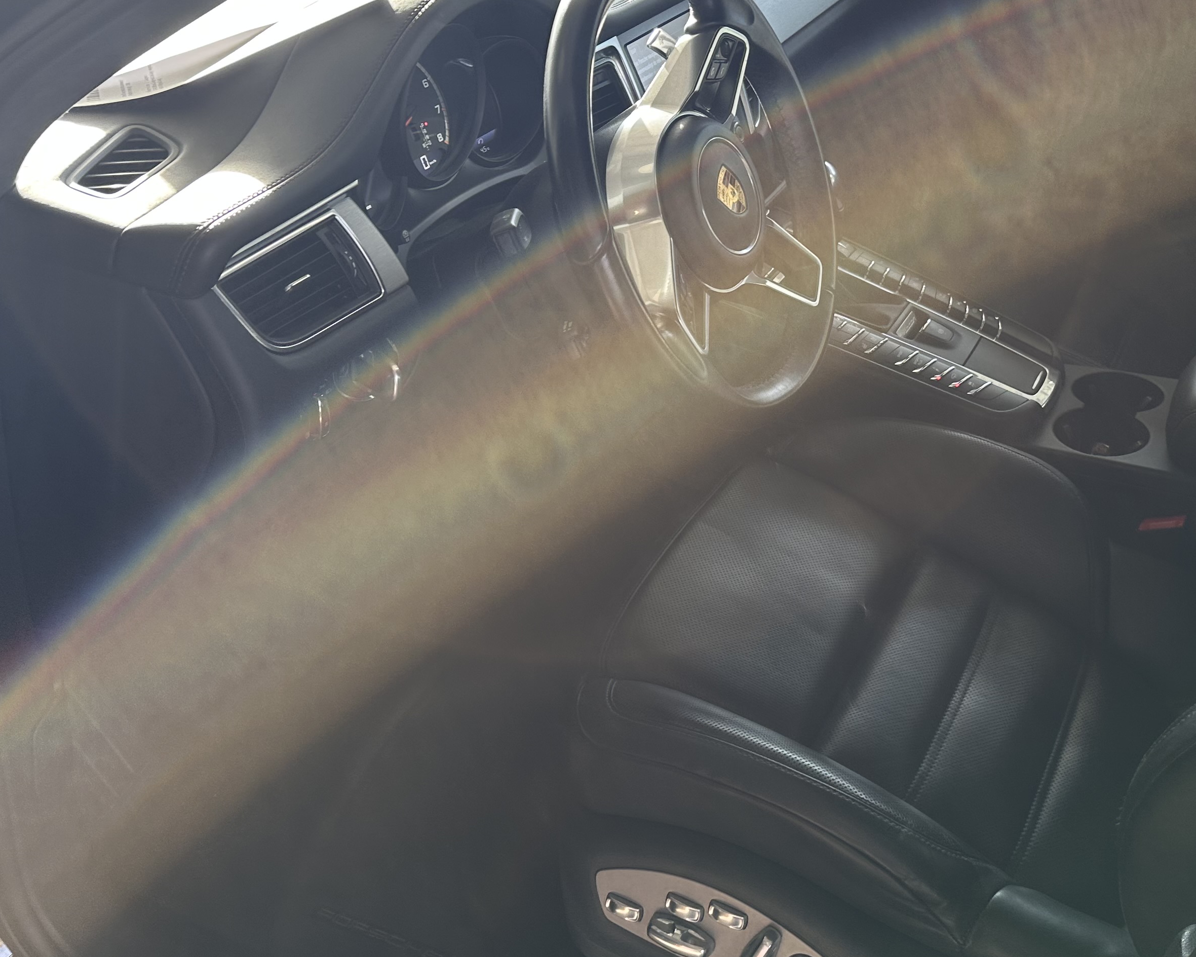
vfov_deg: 37.2
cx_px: 728
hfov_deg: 45.5
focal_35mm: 40
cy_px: 400
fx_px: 1416
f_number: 1.78
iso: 50
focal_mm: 6.86
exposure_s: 1/121
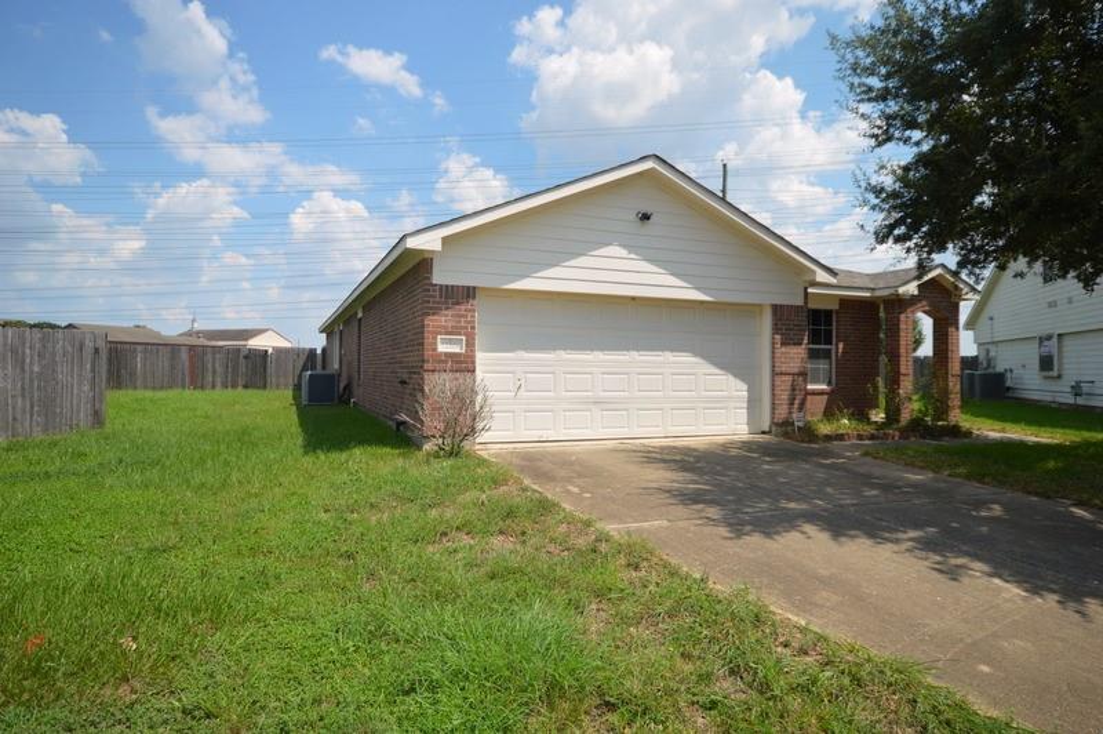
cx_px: 552
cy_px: 367
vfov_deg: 59.4
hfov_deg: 81.3
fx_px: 643
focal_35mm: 21
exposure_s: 1/320
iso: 100
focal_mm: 14
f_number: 9
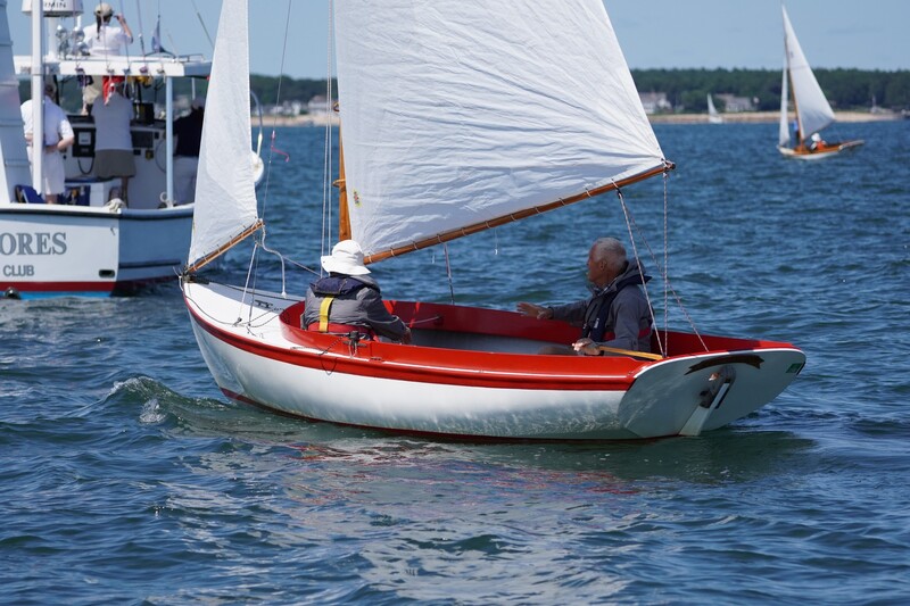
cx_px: 455
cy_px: 303
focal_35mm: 225
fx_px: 5686
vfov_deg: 6.1
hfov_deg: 9.2
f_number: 5
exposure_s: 1/2000
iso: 250
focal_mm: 150
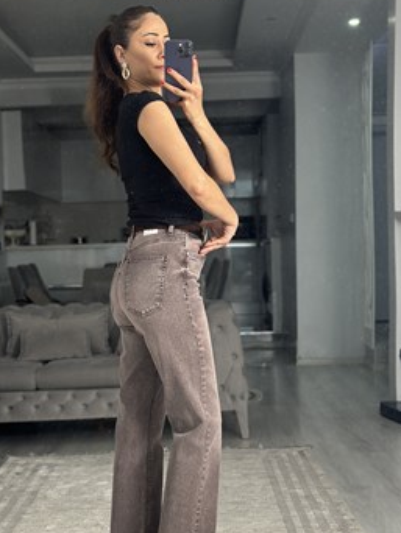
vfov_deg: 27.3
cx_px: 183
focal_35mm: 71
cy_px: 321
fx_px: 1095
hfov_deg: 20.7
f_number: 1.78
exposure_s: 1/50
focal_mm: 6.86
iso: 125
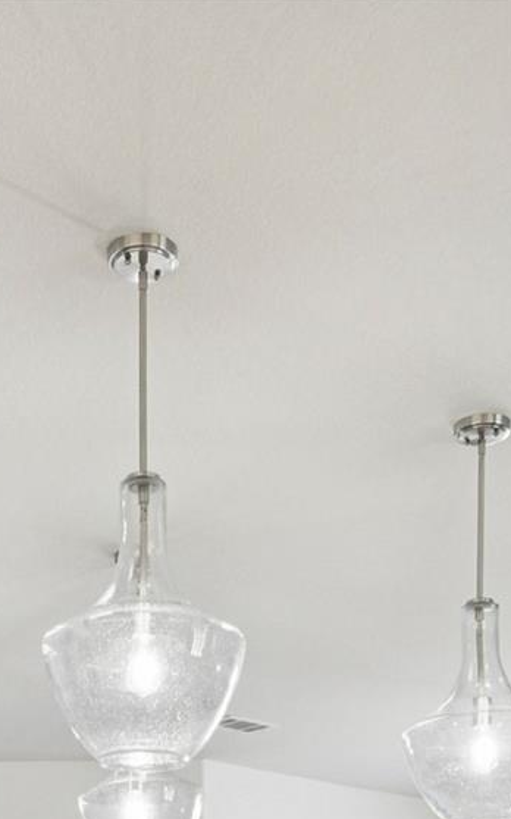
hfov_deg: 21.5
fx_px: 1337
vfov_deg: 29.1
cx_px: 144
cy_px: 996
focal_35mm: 60
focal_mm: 11
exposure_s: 1/13
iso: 400
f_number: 8
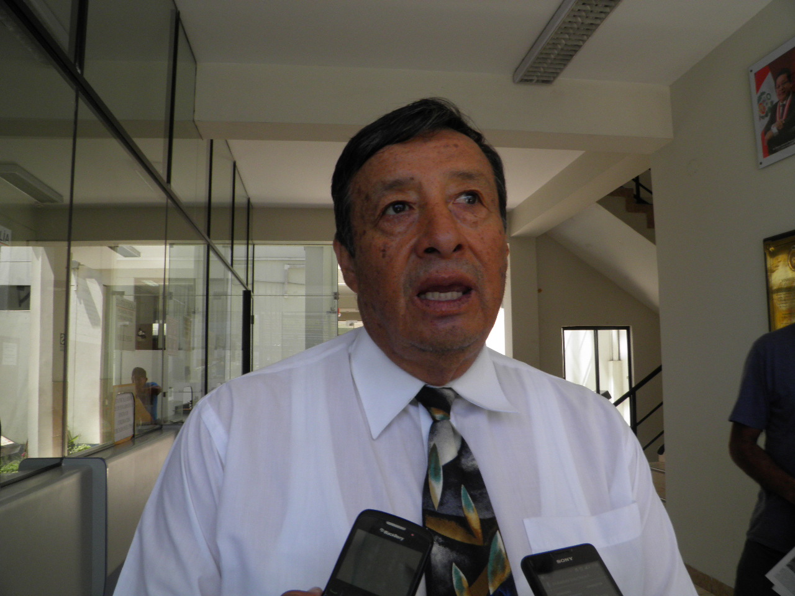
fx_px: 643
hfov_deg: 63.4
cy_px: 298
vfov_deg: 49.7
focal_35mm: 28
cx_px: 398
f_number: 5.7
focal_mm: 4.9
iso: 100
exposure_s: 1/80
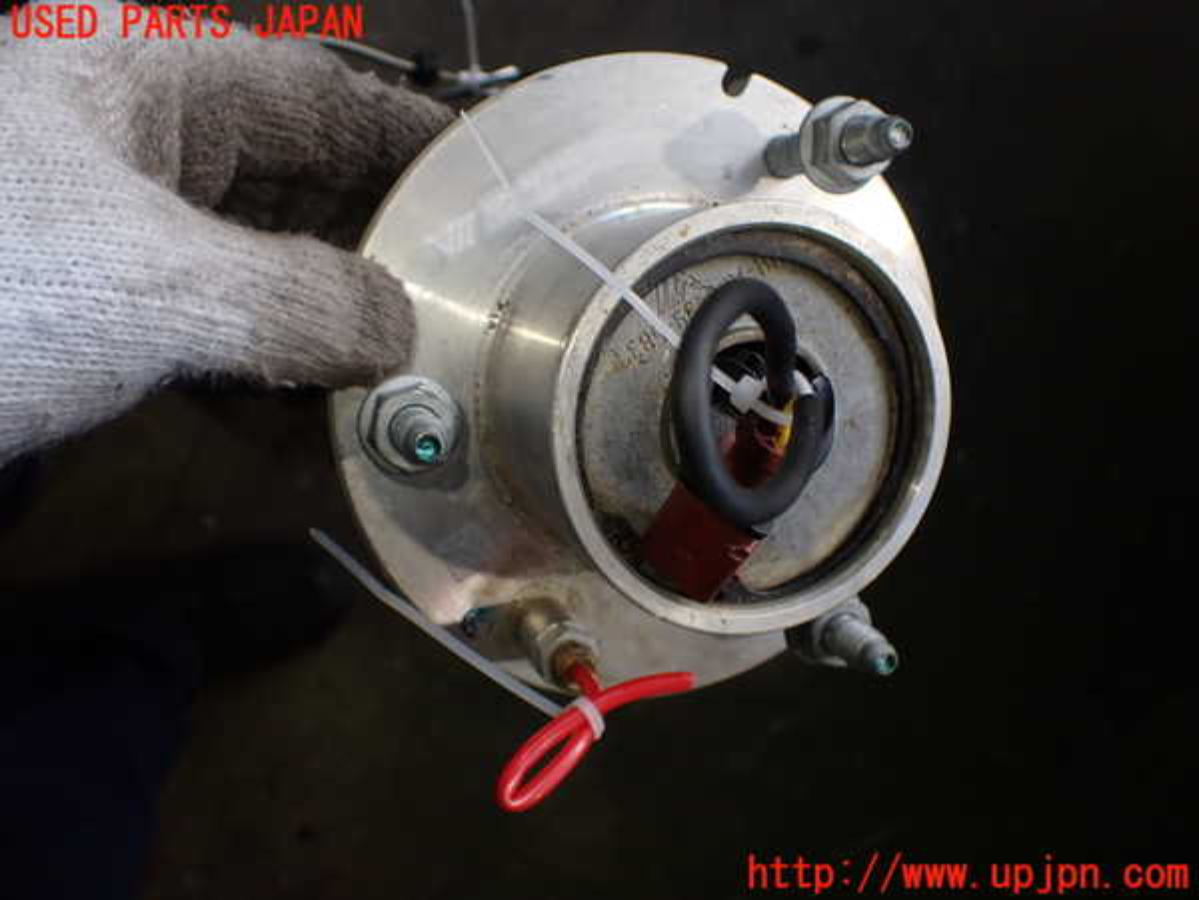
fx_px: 1039
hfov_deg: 60.0
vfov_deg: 46.8
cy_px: 450
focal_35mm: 30
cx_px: 600
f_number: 2.3
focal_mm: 5.4
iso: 200
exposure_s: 1/125
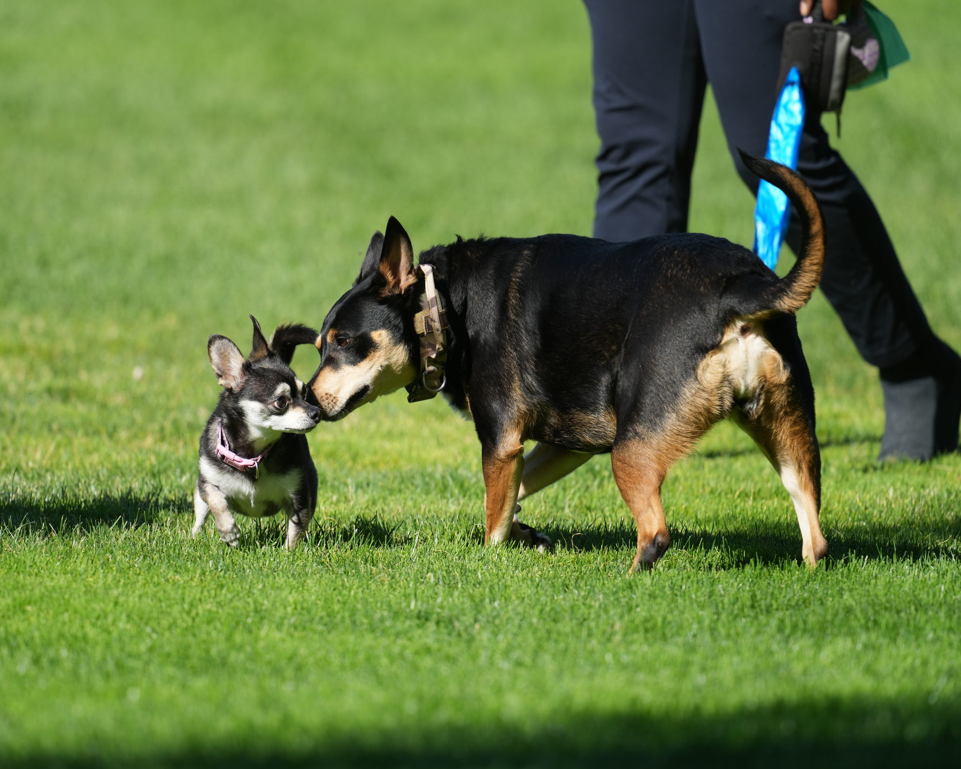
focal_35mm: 677
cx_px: 437
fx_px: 19252
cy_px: 385
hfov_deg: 2.9
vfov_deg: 2.3
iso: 320
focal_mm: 600
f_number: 5.6
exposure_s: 1/800
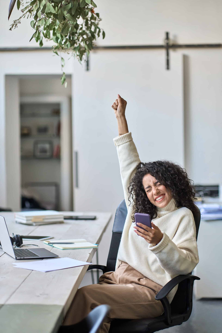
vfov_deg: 23.9
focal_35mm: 85
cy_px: 166
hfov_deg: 16.1
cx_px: 111
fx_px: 786
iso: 800
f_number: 2.2
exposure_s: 1/200
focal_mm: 85
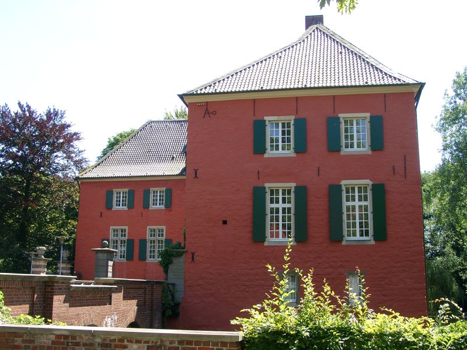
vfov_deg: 36.0
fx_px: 540
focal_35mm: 40
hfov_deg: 46.8
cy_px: 175
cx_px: 234
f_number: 4
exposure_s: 1/188
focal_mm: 8.4
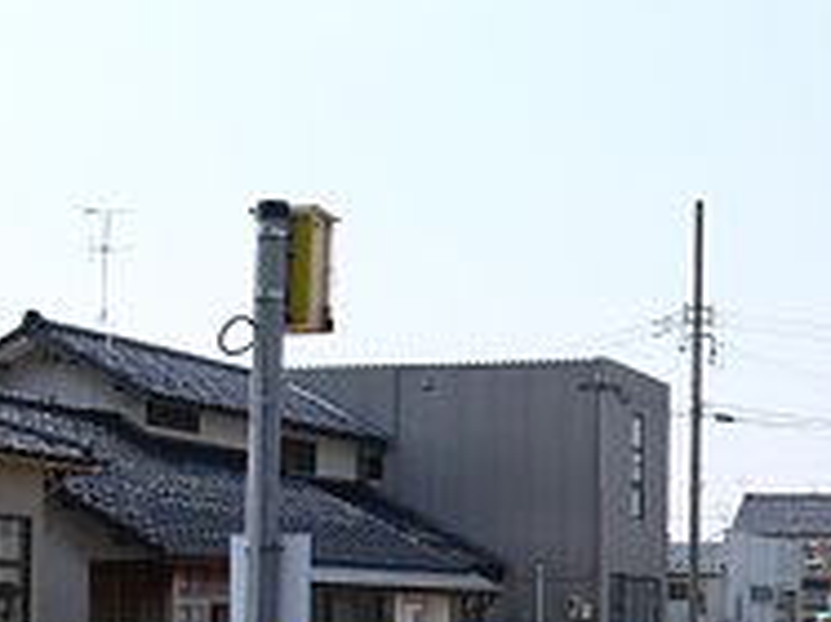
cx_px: 778
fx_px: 1799
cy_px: 573
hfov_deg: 25.1
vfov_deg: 19.2
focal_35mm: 75
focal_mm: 7.4
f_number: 5.6
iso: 80
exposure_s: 1/320
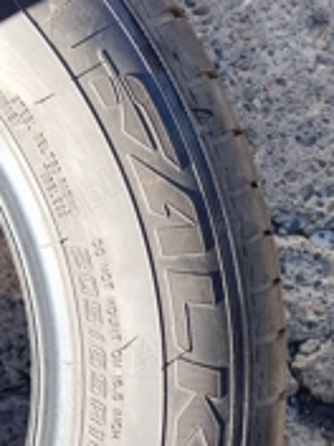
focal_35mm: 59
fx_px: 759
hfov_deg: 24.7
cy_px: 218
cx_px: 210
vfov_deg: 32.7
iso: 106
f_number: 1.8
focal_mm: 6.24
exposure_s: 1/100
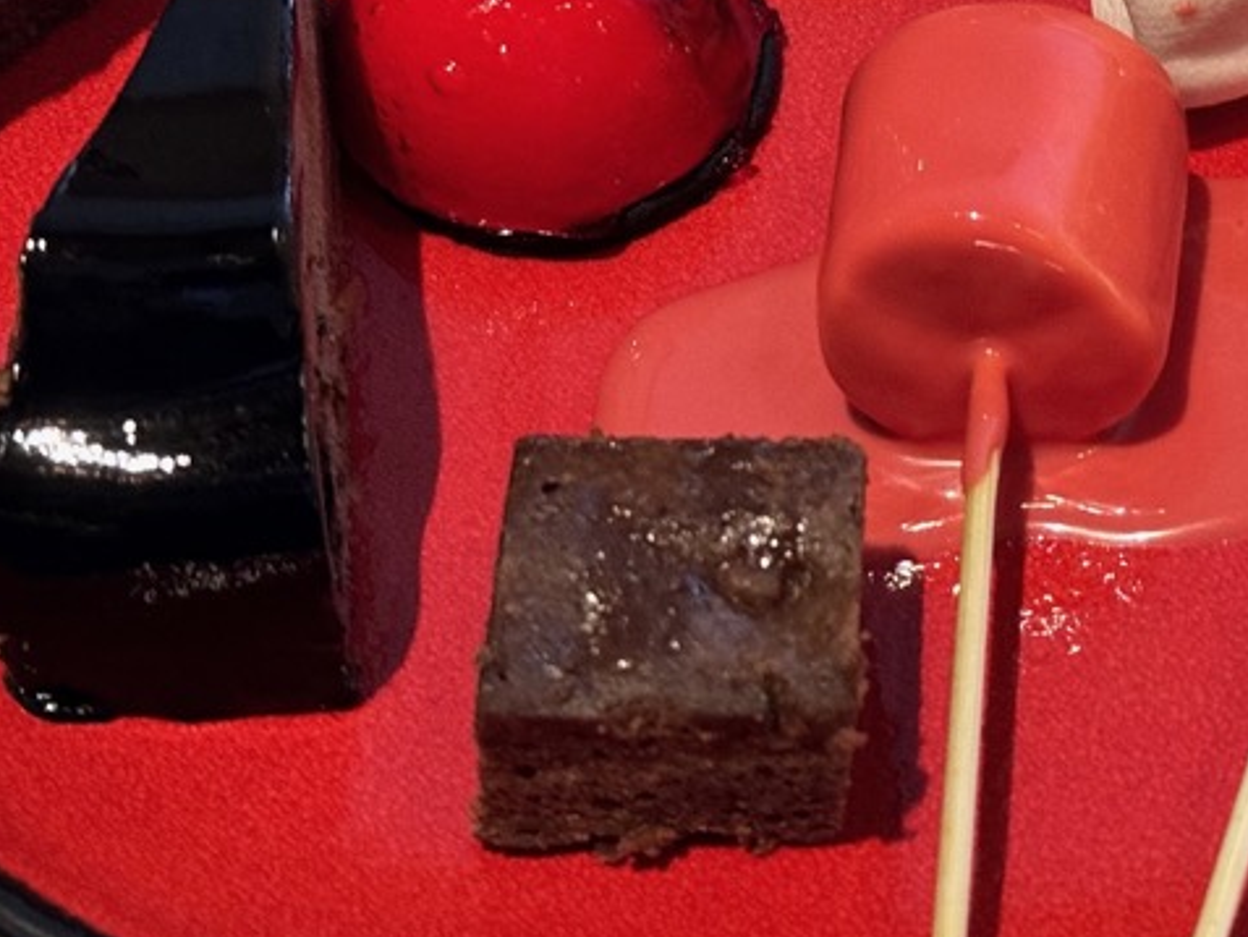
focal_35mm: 103
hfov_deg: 18.6
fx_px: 3714
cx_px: 1253
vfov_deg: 14.2
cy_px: 13
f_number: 1.78
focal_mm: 6.86
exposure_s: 1/33
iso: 320
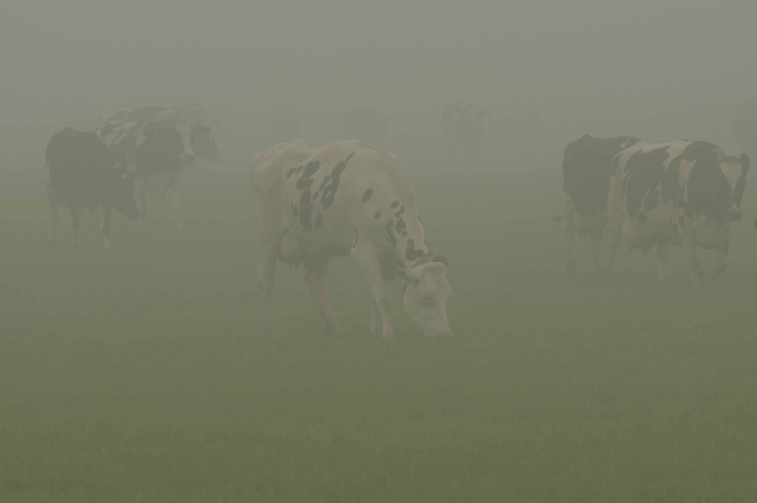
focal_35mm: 450
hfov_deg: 4.6
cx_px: 378
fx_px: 9454
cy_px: 252
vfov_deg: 3.0
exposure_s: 1/320
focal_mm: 300
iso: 200
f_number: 9
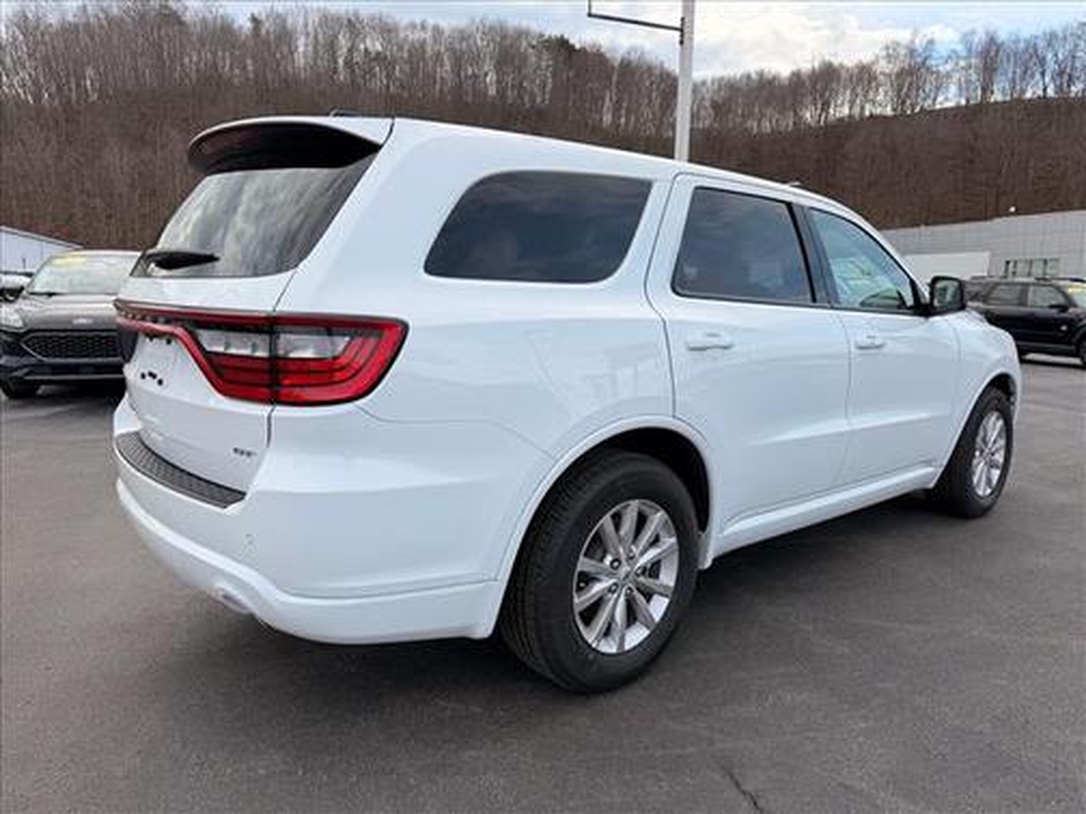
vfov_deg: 56.8
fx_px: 753
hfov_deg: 71.6
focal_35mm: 24
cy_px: 407
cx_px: 543
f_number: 1.78
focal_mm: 6.76
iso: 80
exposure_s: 1/2525
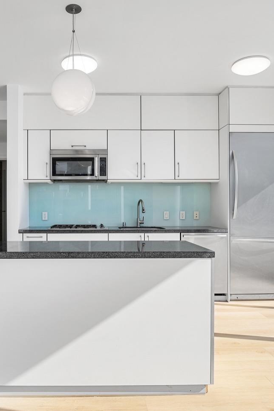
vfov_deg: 65.5
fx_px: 320
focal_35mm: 28
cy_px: 200
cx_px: 98
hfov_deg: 45.9
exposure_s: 1/80
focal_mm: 18
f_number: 10
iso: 200
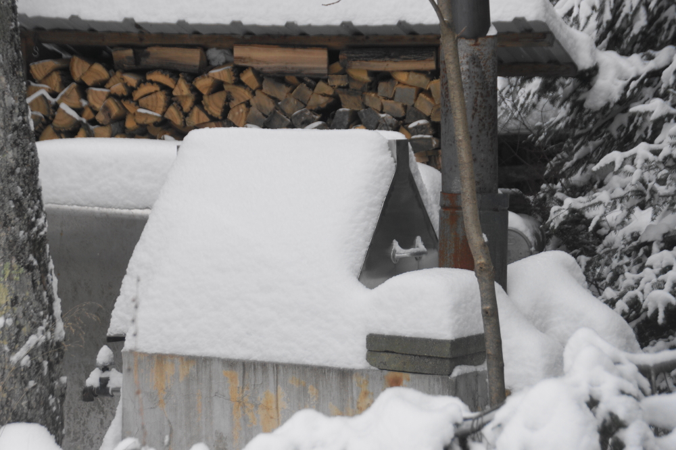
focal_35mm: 105
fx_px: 1971
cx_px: 338
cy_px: 225
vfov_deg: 13.0
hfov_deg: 19.5
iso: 160
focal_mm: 70
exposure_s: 1/125
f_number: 5
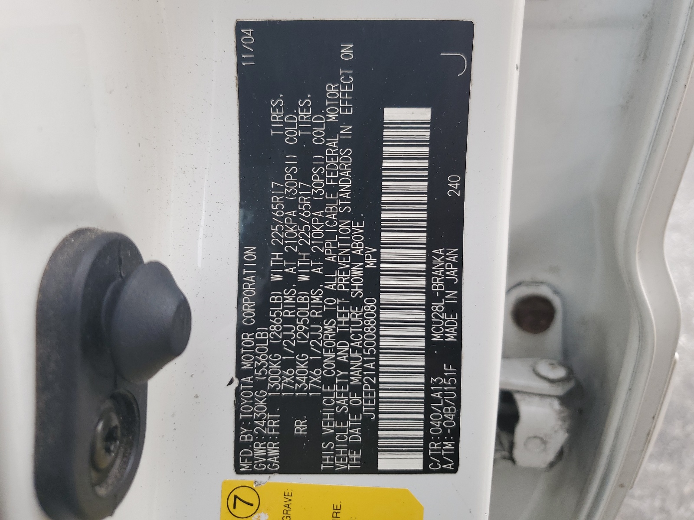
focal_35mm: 26
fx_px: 521
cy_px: 260
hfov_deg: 67.3
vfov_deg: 53.1
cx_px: 347
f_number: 1.5
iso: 50
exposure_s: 1/256
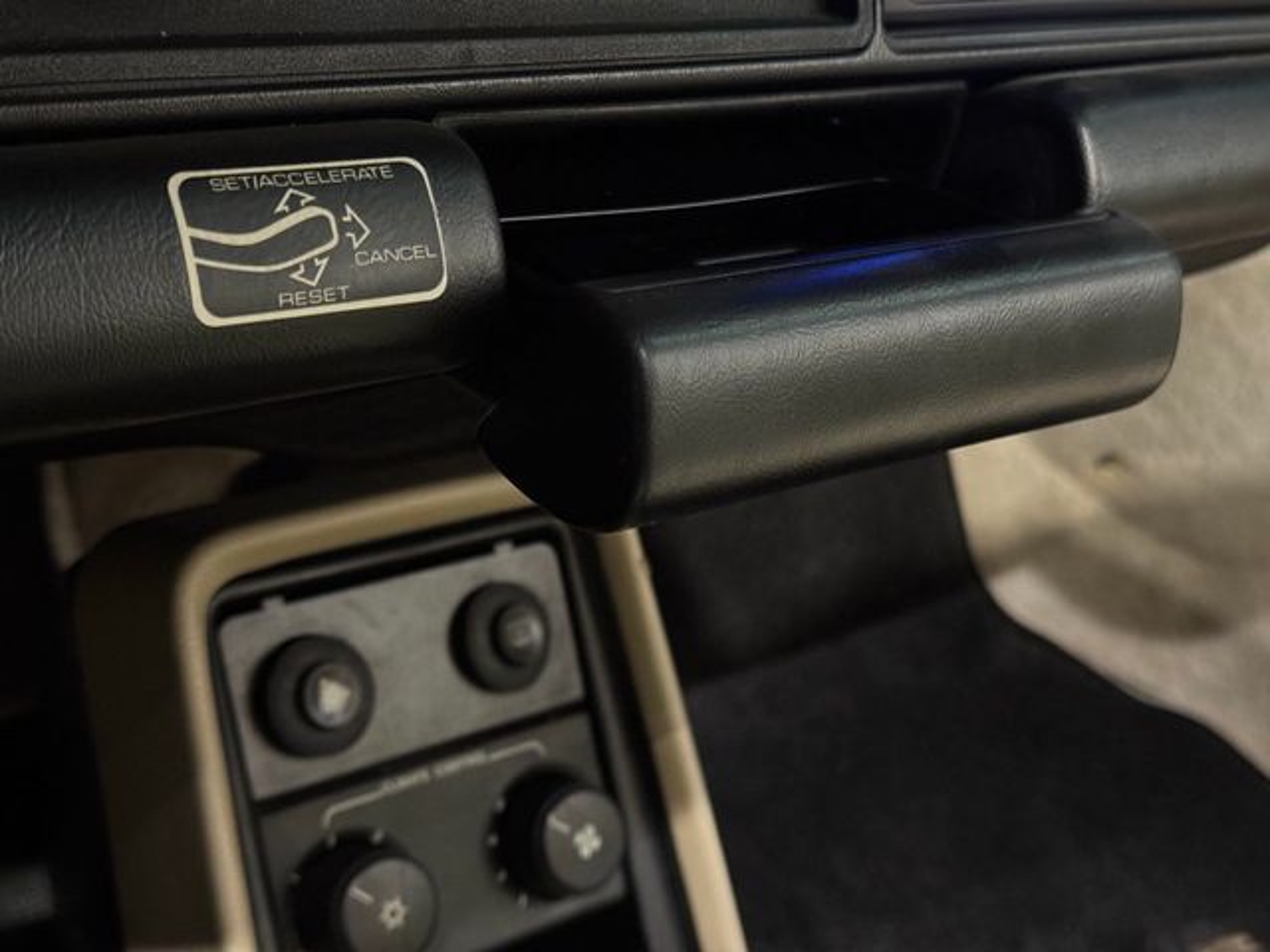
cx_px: 635
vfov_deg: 30.3
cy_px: 476
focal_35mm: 48
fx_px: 1761
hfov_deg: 39.7
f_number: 1.78
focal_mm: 6.76
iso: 640
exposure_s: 1/24
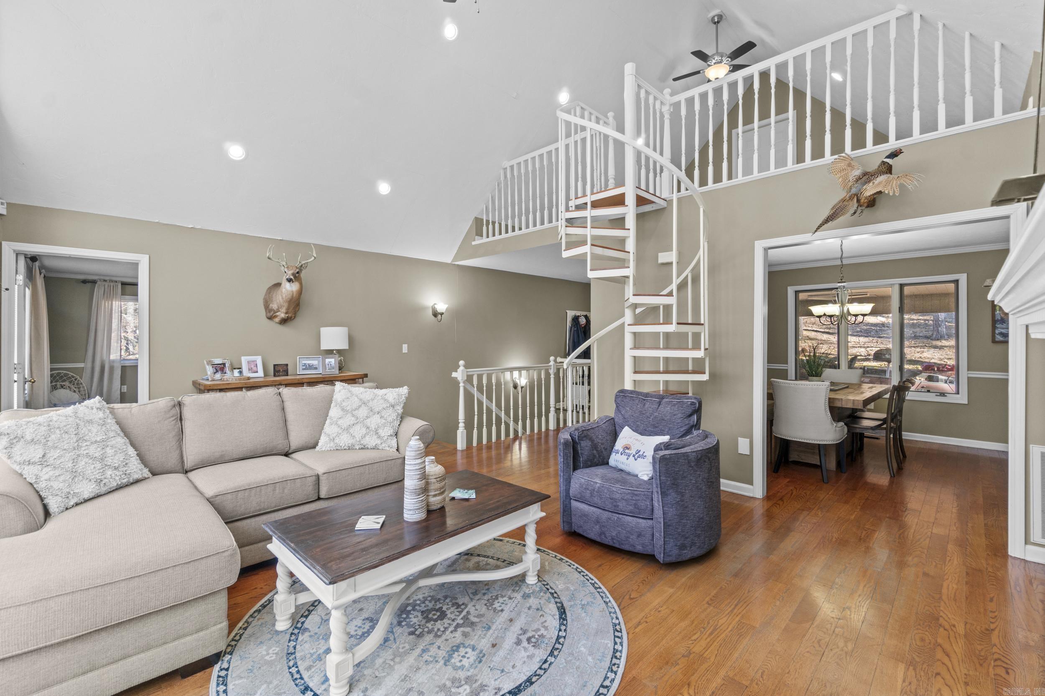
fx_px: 435
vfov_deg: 77.3
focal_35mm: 15
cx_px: 522
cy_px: 348
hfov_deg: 100.4
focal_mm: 10
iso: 250
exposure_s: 1/4
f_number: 9
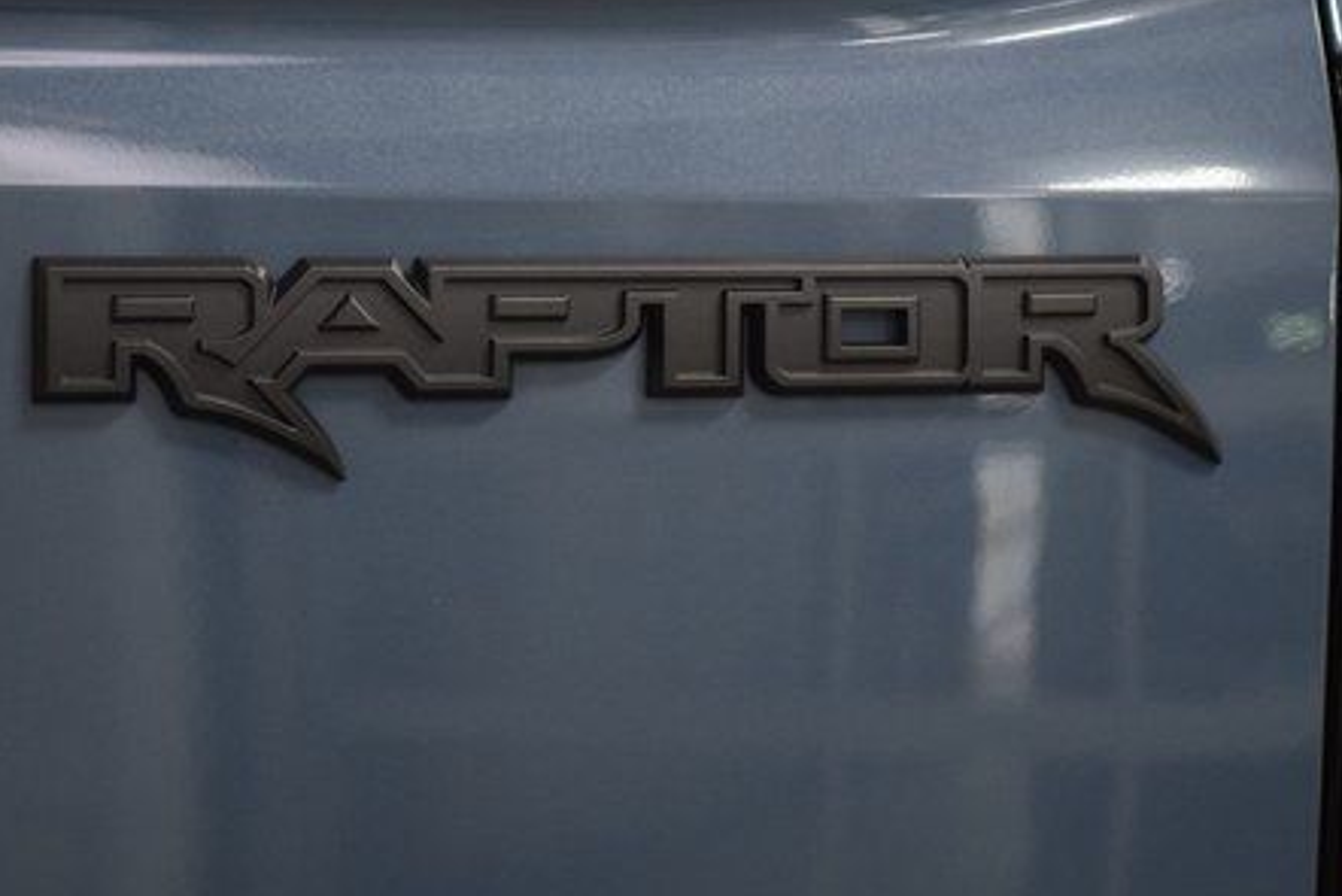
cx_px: 647
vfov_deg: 9.0
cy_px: 384
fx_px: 5668
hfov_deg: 13.5
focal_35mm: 152
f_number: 3.2
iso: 1600
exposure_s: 1/125
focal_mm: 70
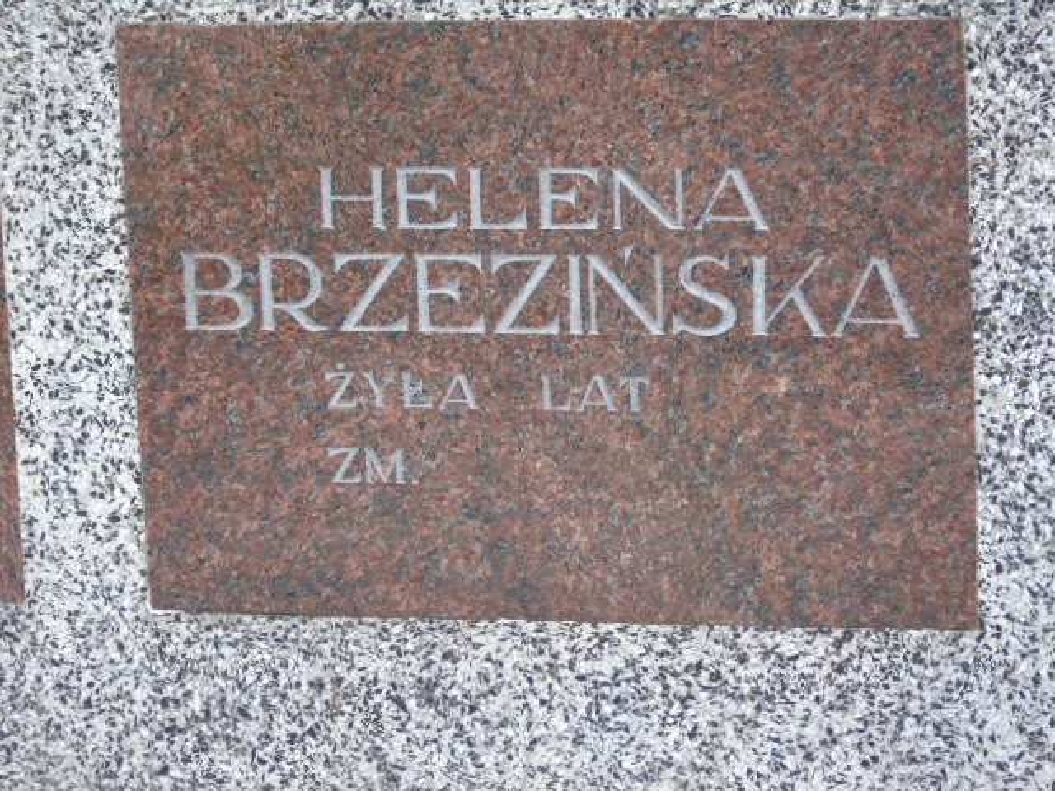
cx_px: 528
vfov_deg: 9.2
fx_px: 4937
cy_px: 396
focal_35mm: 162
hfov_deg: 12.2
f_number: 4.9
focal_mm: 29
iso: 400
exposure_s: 1/100
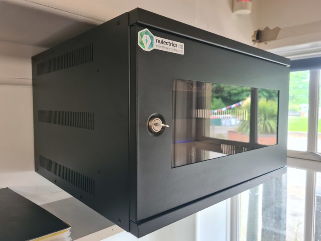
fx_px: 241
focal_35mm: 26
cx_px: 160
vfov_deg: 53.1
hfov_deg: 67.3
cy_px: 120
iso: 160
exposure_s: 1/50
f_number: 1.8
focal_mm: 5.4
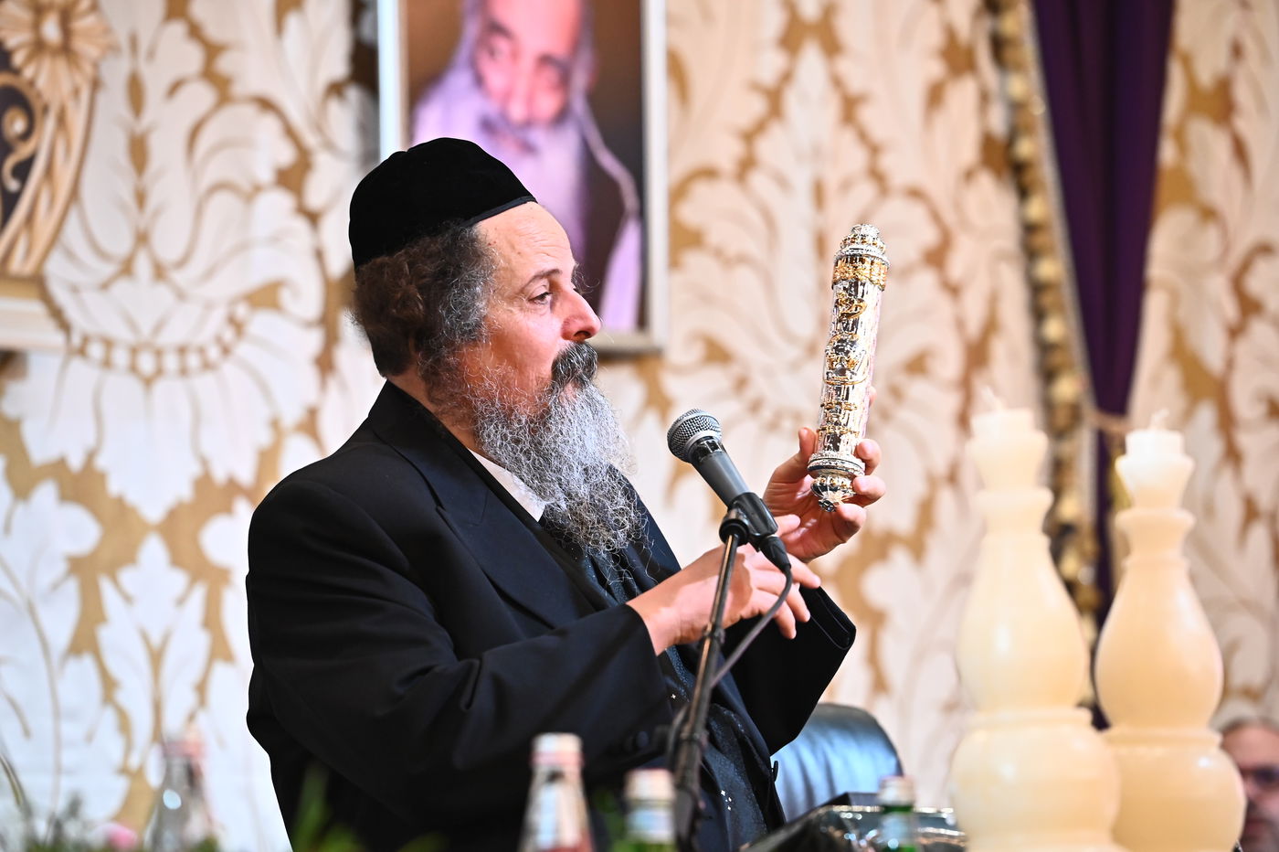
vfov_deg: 7.8
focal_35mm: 175
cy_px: 426
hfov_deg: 11.8
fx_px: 6214
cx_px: 640
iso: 3200
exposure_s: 1/125
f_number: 4.5
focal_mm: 175
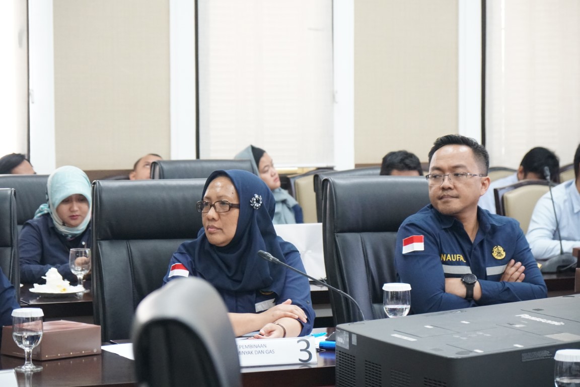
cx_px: 290
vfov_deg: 13.0
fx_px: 1692
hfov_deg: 19.5
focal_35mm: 105
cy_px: 194
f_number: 4
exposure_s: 1/50
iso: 5000
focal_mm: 70
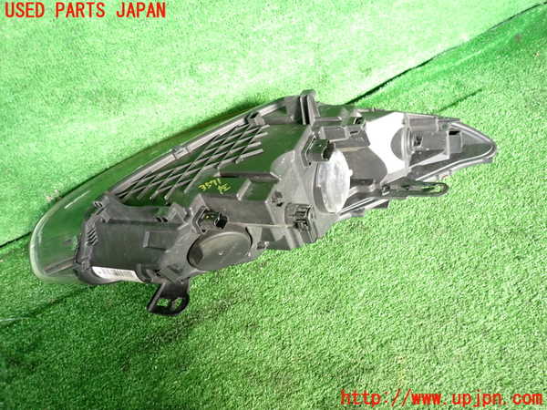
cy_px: 205
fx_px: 395
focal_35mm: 25
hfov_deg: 69.4
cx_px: 274
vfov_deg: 54.9
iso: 200
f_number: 2
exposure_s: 1/50
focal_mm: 4.5
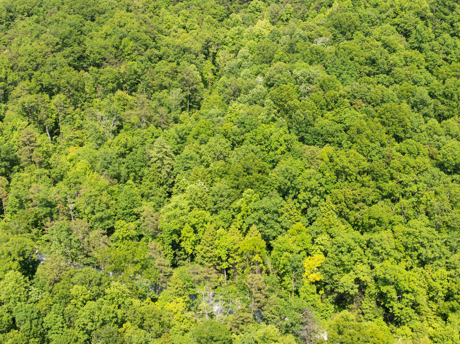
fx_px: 611
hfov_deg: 41.0
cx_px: 281
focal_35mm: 46
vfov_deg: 31.3
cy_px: 127
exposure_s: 1/100
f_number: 2.8
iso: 100
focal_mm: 12.29
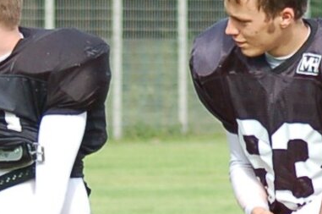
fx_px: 5413
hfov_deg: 3.4
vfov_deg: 2.3
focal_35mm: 606
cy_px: 89
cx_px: 507
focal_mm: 70
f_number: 4
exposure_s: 1/1000
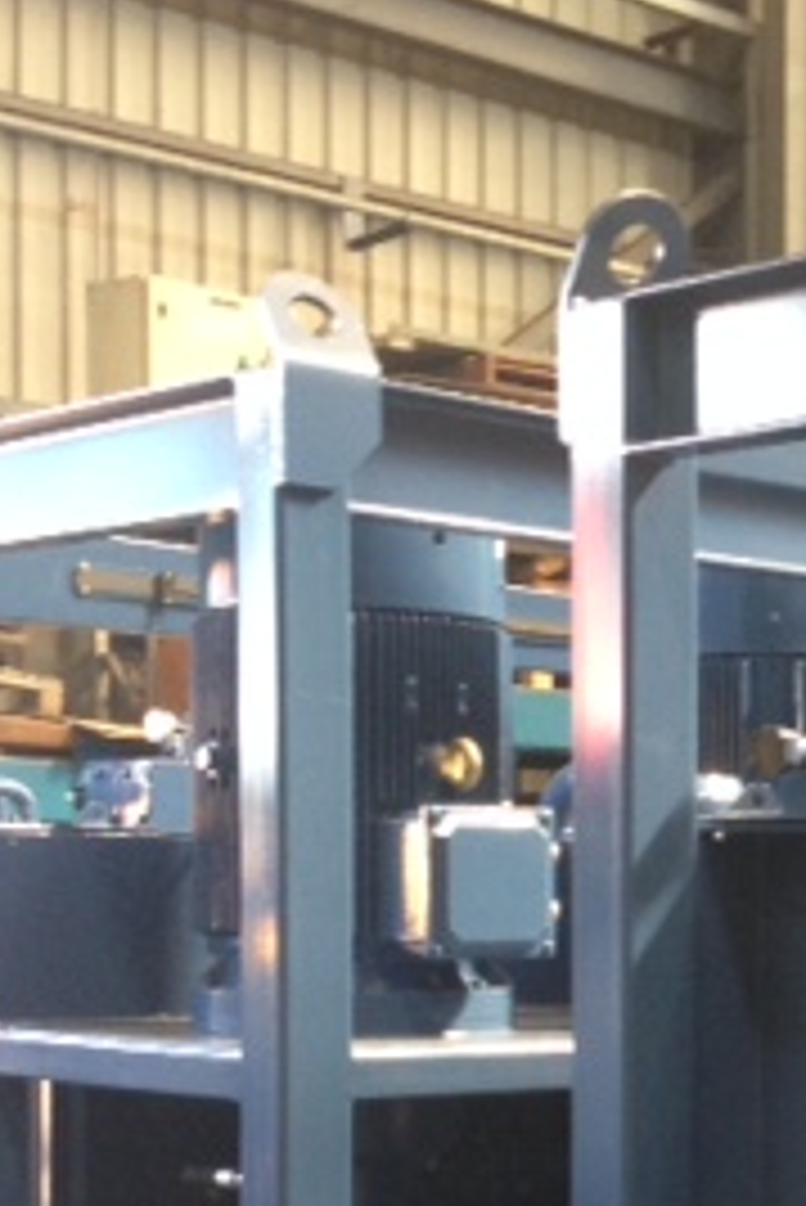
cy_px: 994
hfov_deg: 15.7
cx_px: 1103
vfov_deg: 24.3
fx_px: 2750
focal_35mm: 82
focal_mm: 4.12
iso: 125
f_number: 2.4
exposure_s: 1/20
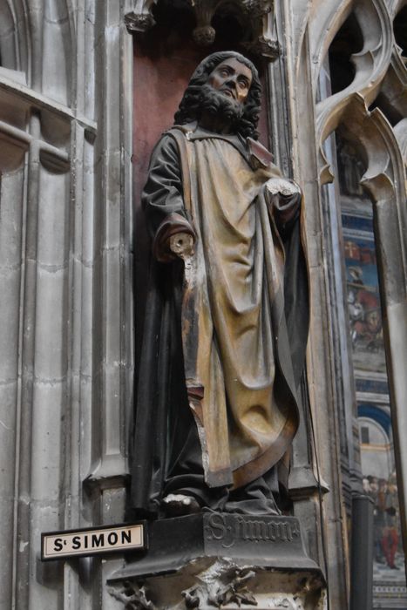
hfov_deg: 20.2
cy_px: 305
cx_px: 204
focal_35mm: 68
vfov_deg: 29.9
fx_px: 1144
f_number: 5.3
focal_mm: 45
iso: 9000
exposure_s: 1/60
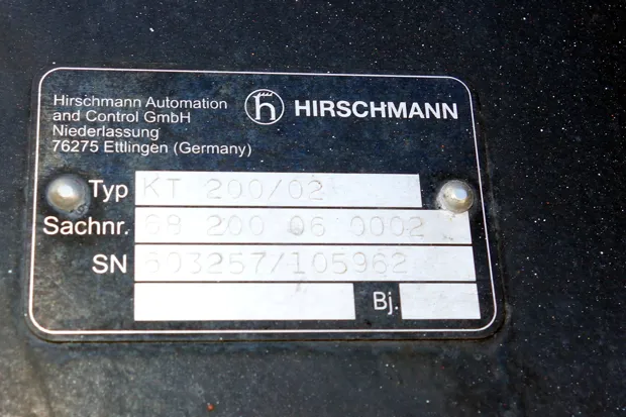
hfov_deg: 65.5
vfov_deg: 46.4
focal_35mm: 28
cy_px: 208
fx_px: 487
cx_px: 313
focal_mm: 10.4
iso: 125
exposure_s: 1/100
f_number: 4.5
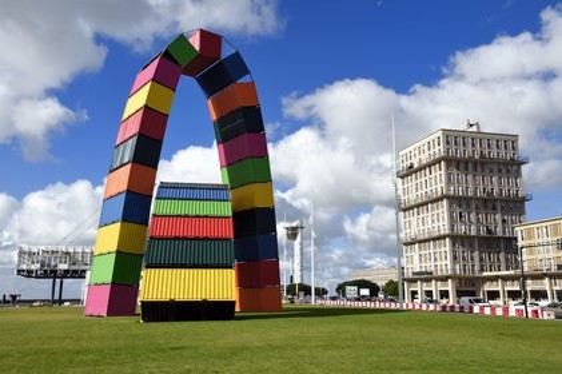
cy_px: 187
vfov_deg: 37.8
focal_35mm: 35
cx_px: 281
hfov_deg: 54.5
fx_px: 546
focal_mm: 35
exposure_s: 1/320
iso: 200
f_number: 14
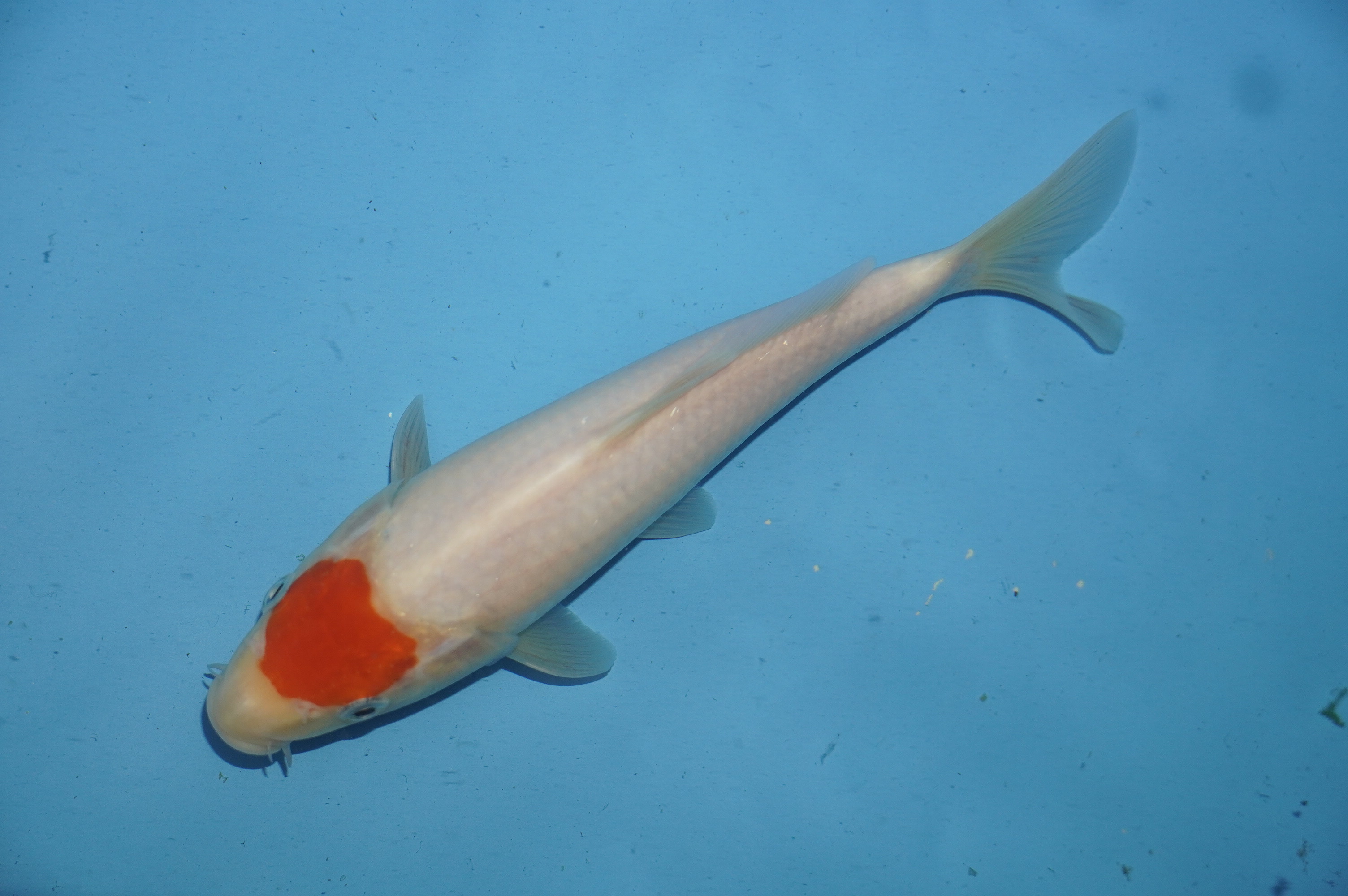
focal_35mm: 68
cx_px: 674
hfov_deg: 29.9
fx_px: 2525
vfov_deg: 20.1
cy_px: 448
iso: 640
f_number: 5
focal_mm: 45
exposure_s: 1/160
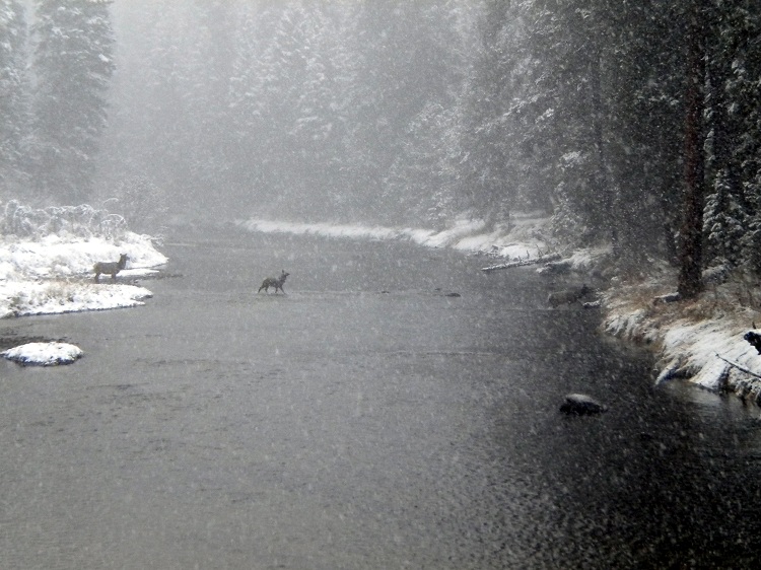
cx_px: 380
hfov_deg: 18.7
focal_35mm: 105
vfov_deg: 14.1
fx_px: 2308
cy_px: 285
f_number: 5.9
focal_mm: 18.9
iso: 405
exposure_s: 1/138
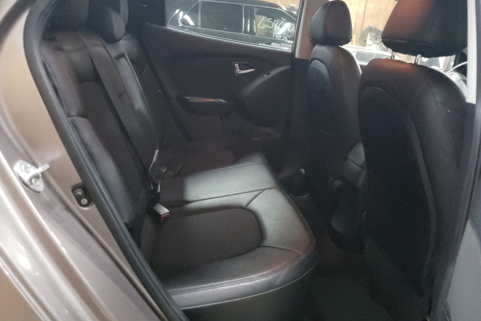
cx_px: 244
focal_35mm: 29
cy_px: 144
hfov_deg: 63.7
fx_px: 387
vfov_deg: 44.9
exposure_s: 1/24
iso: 990
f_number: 1.5
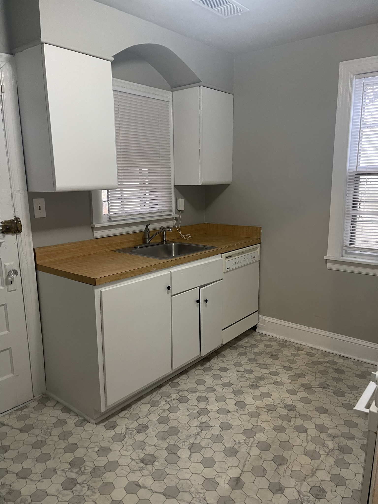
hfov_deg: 53.1
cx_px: 189
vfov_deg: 67.3
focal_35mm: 26
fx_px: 379
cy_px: 252
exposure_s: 1/60
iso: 320
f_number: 1.6
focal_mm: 5.1
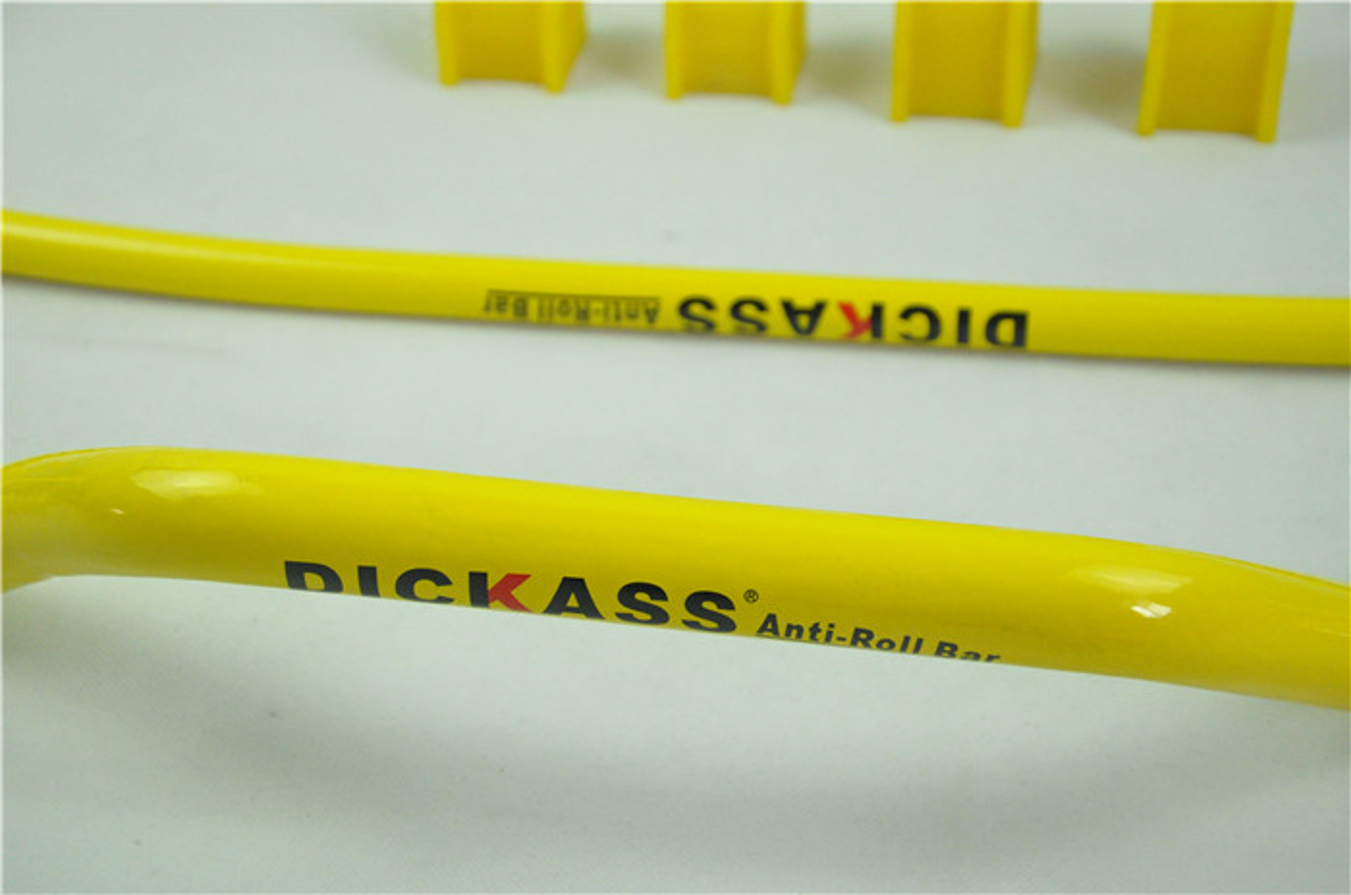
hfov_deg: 27.0
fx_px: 2809
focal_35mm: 75
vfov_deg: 18.1
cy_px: 448
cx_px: 676
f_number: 5.6
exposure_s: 1/800
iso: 3200
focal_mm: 50
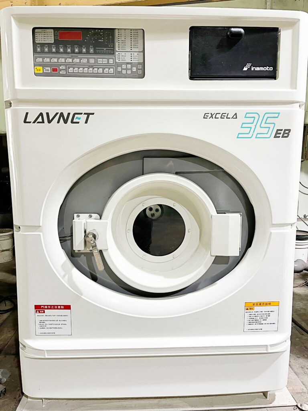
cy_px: 206
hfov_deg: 53.1
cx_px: 154
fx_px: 308
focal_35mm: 26
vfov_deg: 67.3
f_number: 1.6
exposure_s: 1/60
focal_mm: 5.1
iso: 200
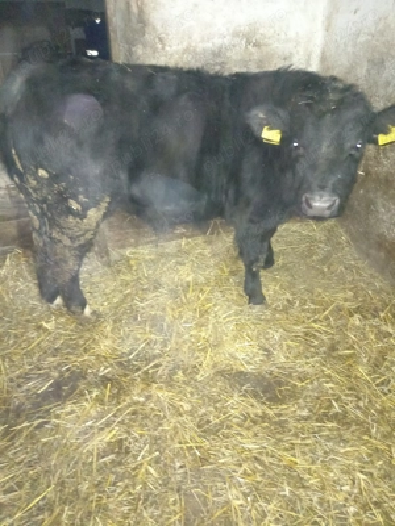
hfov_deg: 53.1
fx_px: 396
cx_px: 198
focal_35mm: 26
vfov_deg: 67.3
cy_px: 263
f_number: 1.8
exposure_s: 1/14.3
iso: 3390
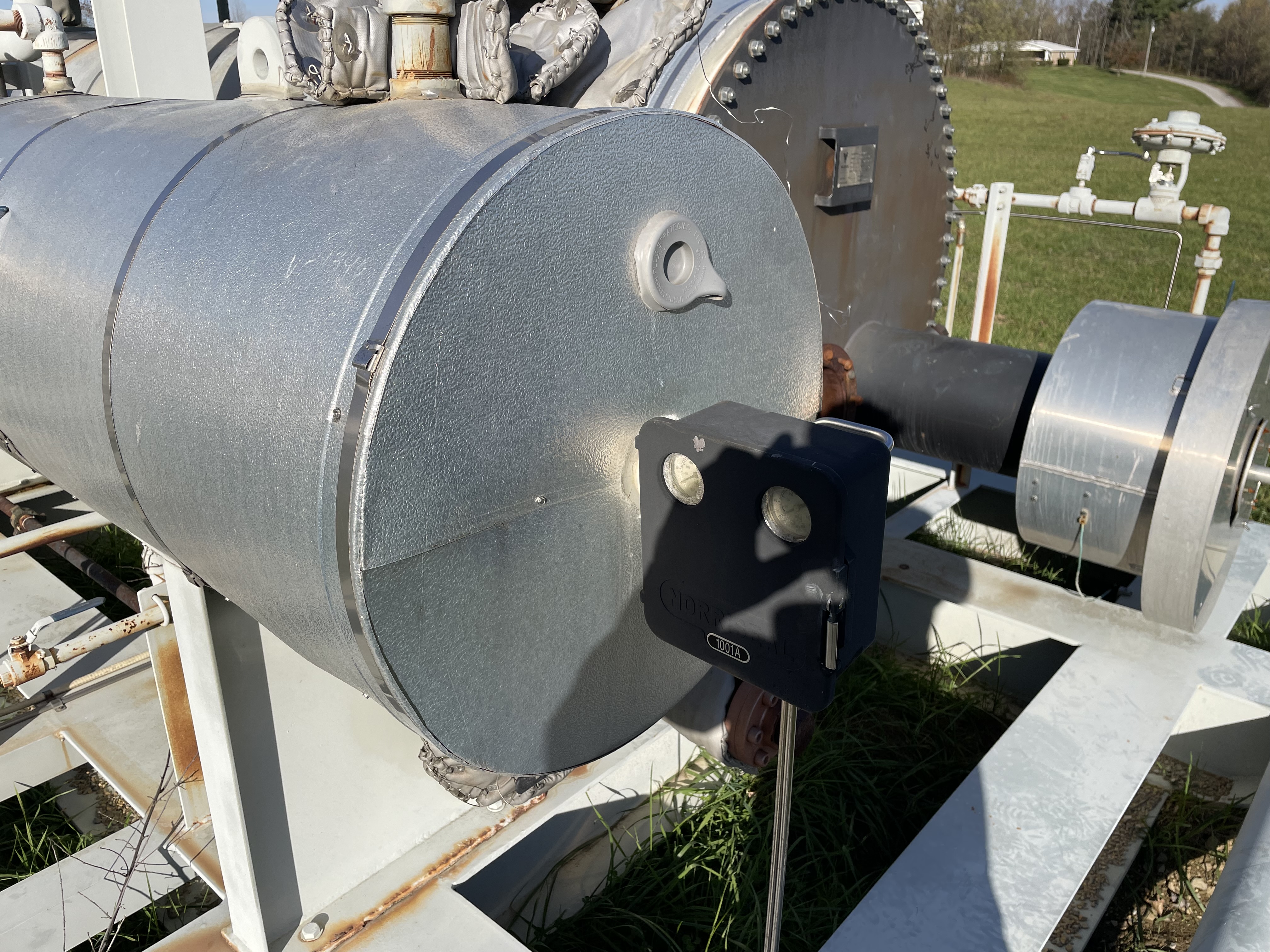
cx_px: 635
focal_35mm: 26
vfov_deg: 53.1
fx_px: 954
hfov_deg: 67.3
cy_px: 476
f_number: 1.6
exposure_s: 1/3610
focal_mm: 4.2
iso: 32
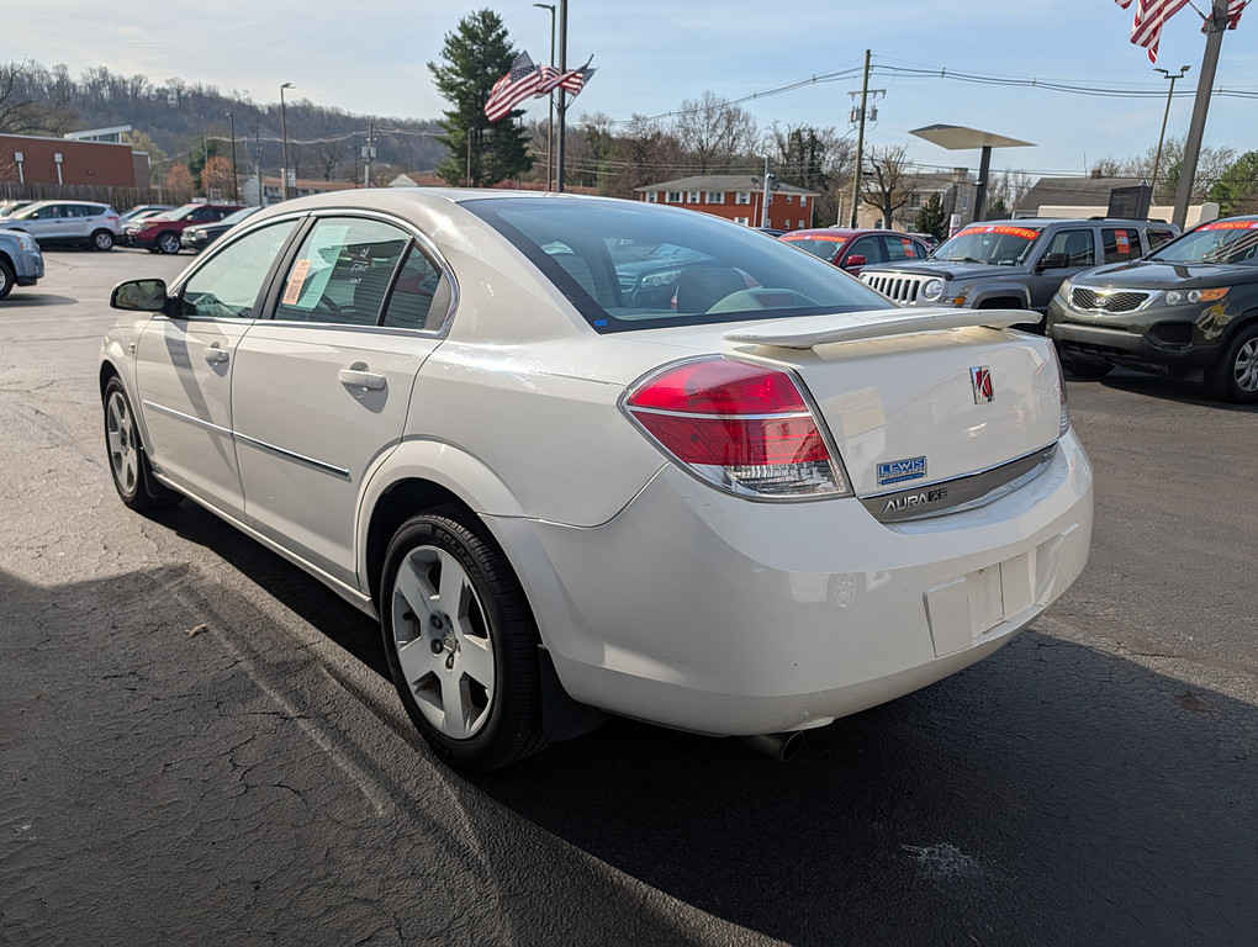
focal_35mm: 24
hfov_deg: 71.5
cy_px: 474
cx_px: 629
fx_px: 873
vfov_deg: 56.9
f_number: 1.68
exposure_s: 1/15873
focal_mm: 6.9
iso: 19
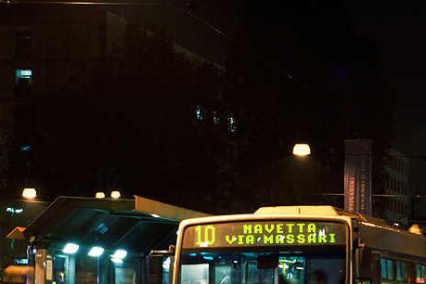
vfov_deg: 7.4
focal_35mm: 184
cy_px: 229
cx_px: 339
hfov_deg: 11.1
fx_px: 2179
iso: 200
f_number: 7.1
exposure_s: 3.2
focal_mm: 55
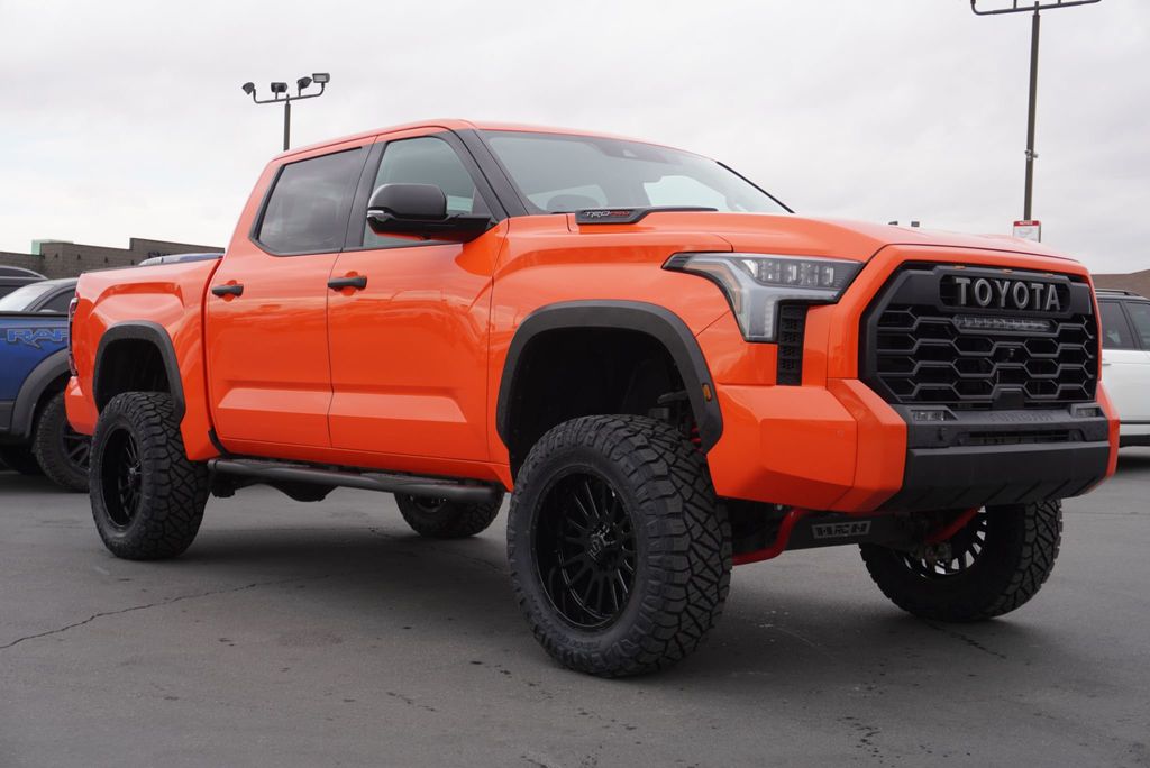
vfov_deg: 29.0
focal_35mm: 46
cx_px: 575
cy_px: 384
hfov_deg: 42.3
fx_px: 1486
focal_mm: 31
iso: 100
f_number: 6.3
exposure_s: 1/125
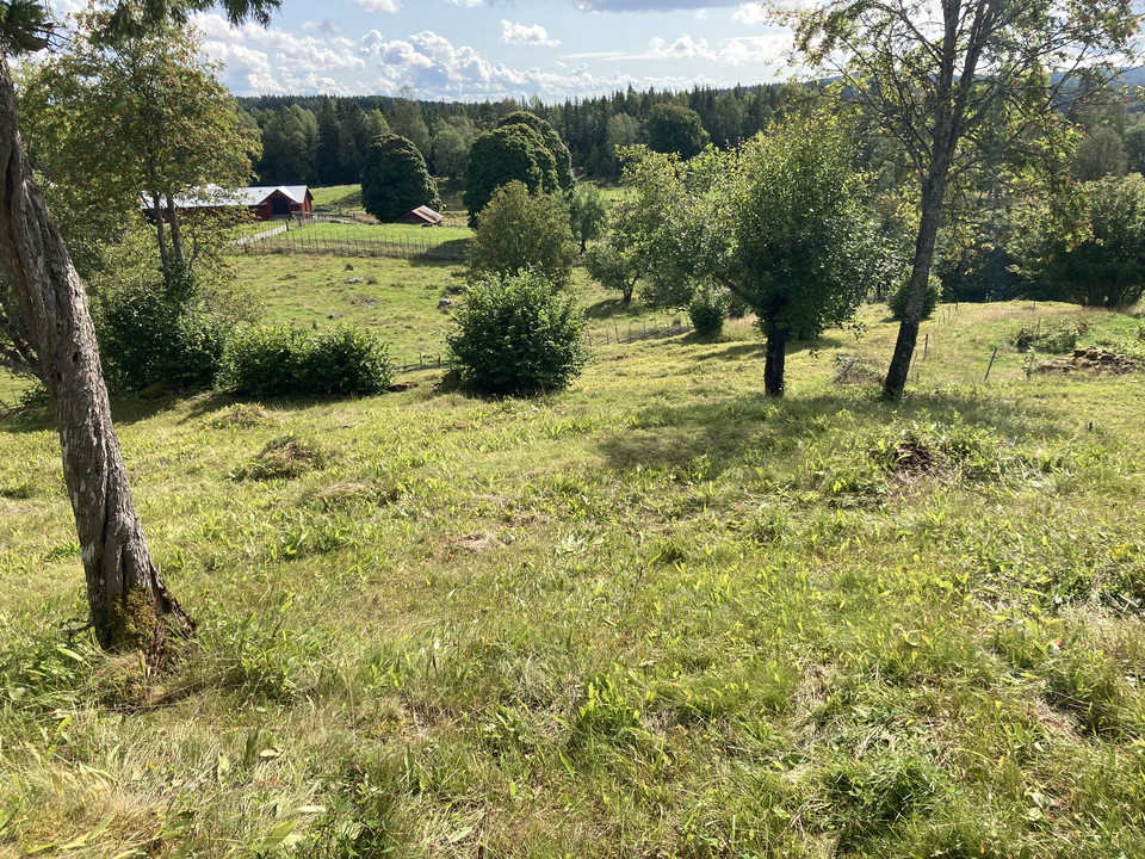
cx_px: 572
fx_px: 926
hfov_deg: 63.4
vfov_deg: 49.7
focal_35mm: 28
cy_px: 430
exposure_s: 1/1116
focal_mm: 3.99
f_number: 1.8
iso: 20
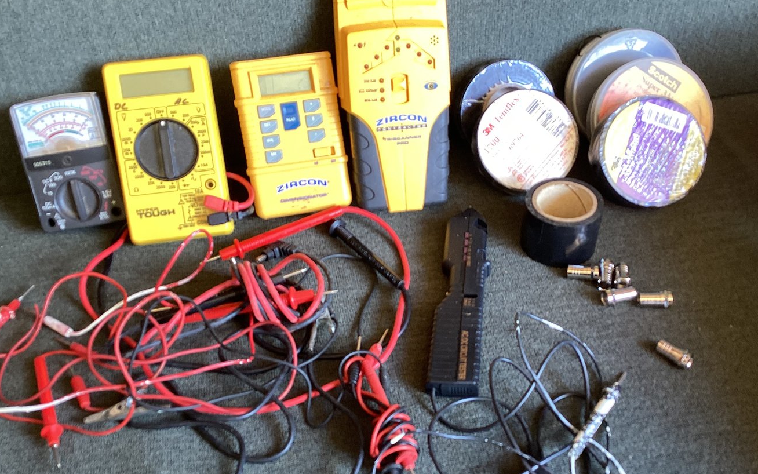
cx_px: 404
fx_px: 785
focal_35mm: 38
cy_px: 259
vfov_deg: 33.6
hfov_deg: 51.5
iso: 80
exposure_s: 1/50
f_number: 2.4
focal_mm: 3.3
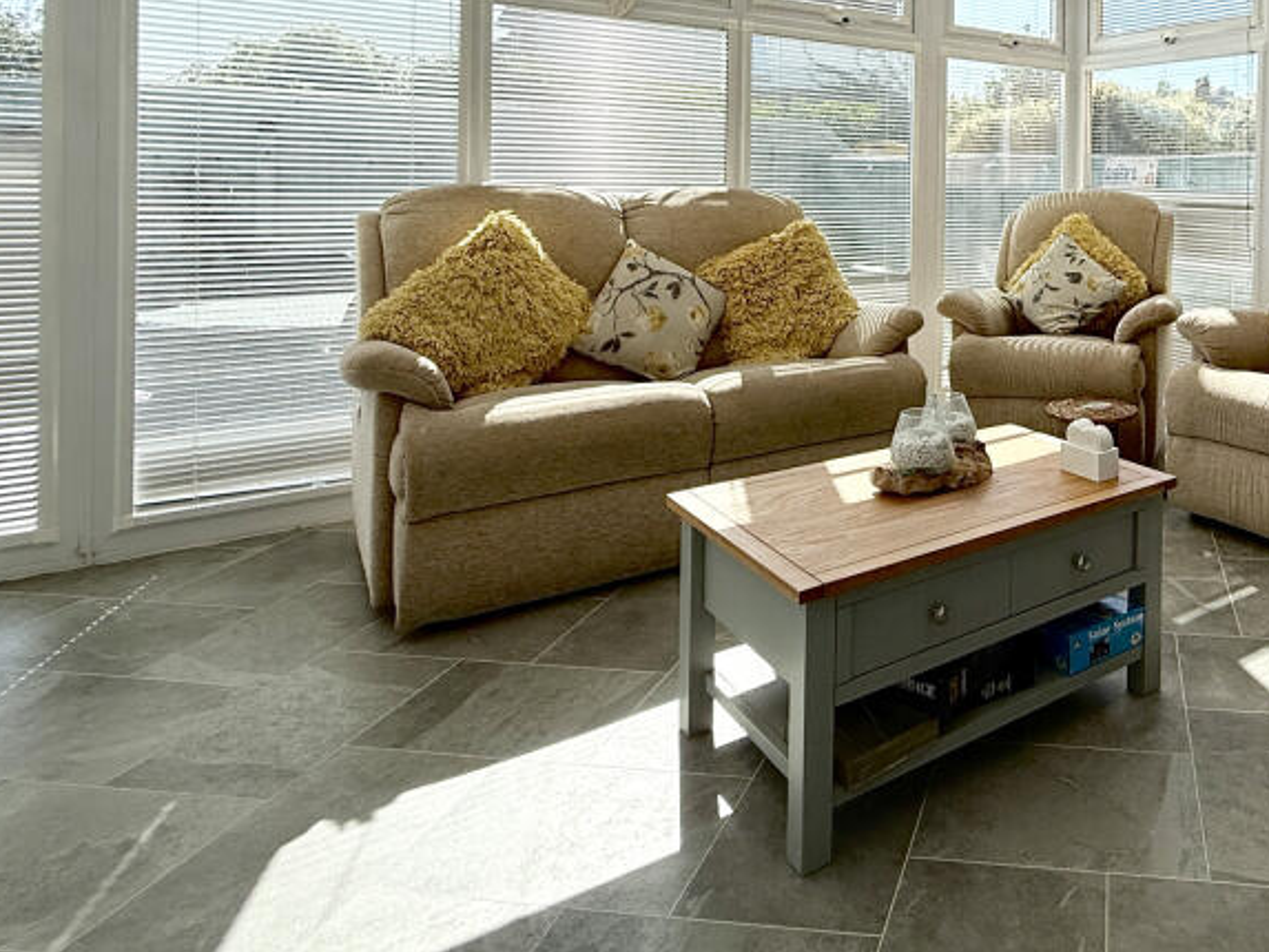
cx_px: 1034
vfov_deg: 50.7
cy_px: 157
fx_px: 917
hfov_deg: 62.8
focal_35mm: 25
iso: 64
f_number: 2.2
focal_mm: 2.22
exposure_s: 1/1145
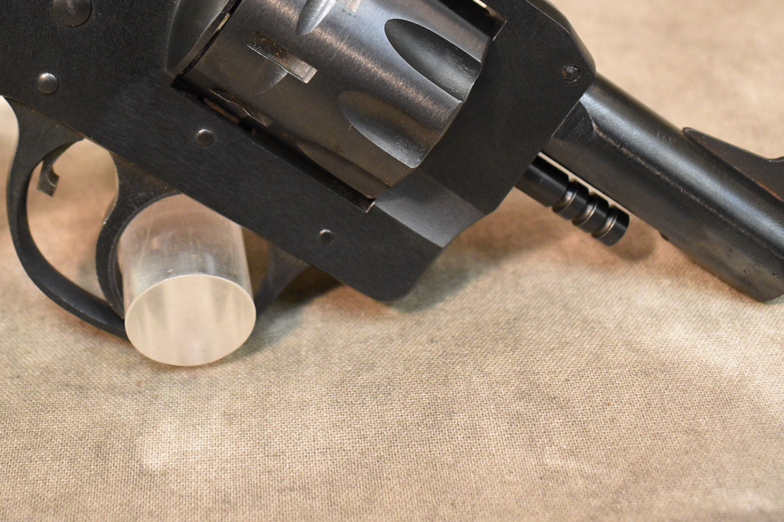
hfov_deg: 35.8
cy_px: 40
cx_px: 253
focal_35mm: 55
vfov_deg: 23.9
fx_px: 1198
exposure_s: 1/60
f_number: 4
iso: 1250
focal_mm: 18
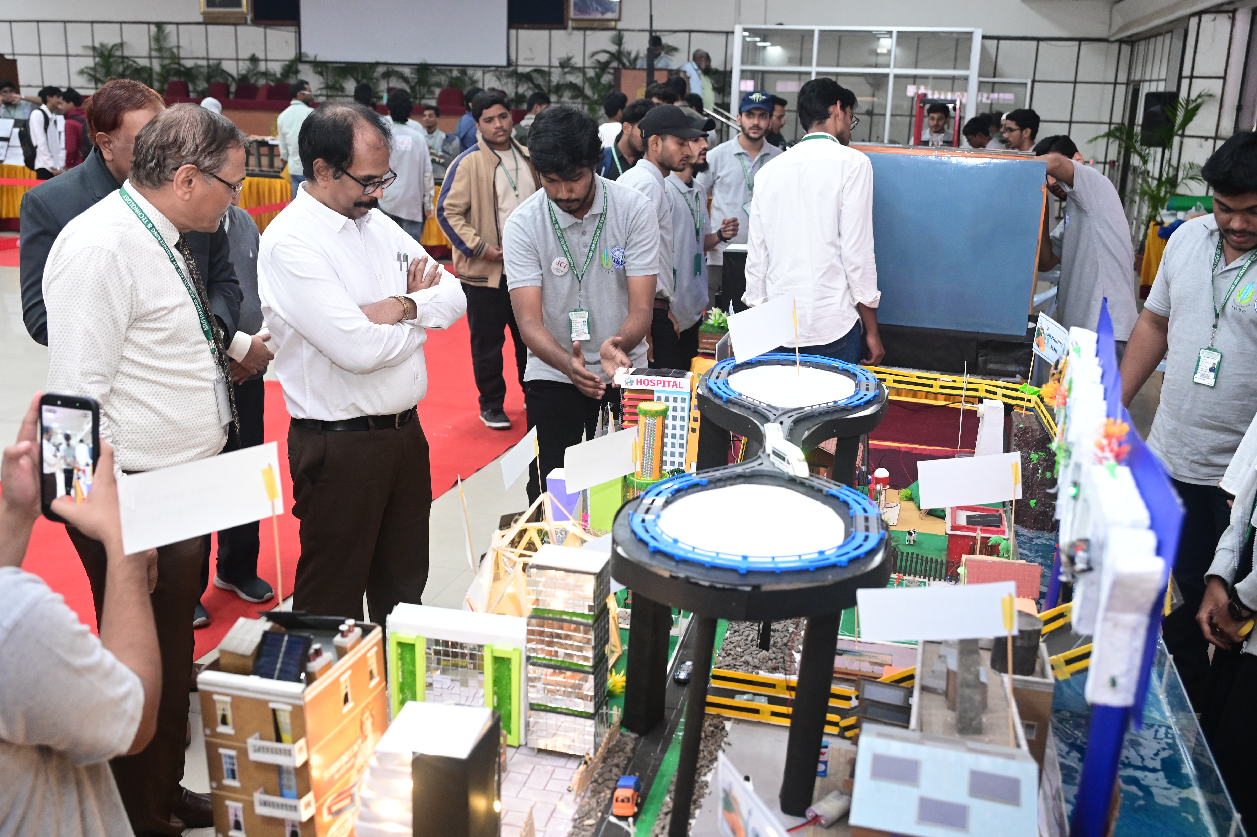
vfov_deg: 38.8
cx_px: 628
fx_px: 1186
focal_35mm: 34
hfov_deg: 55.8
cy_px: 418
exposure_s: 1/125
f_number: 4
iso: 4000
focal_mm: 34
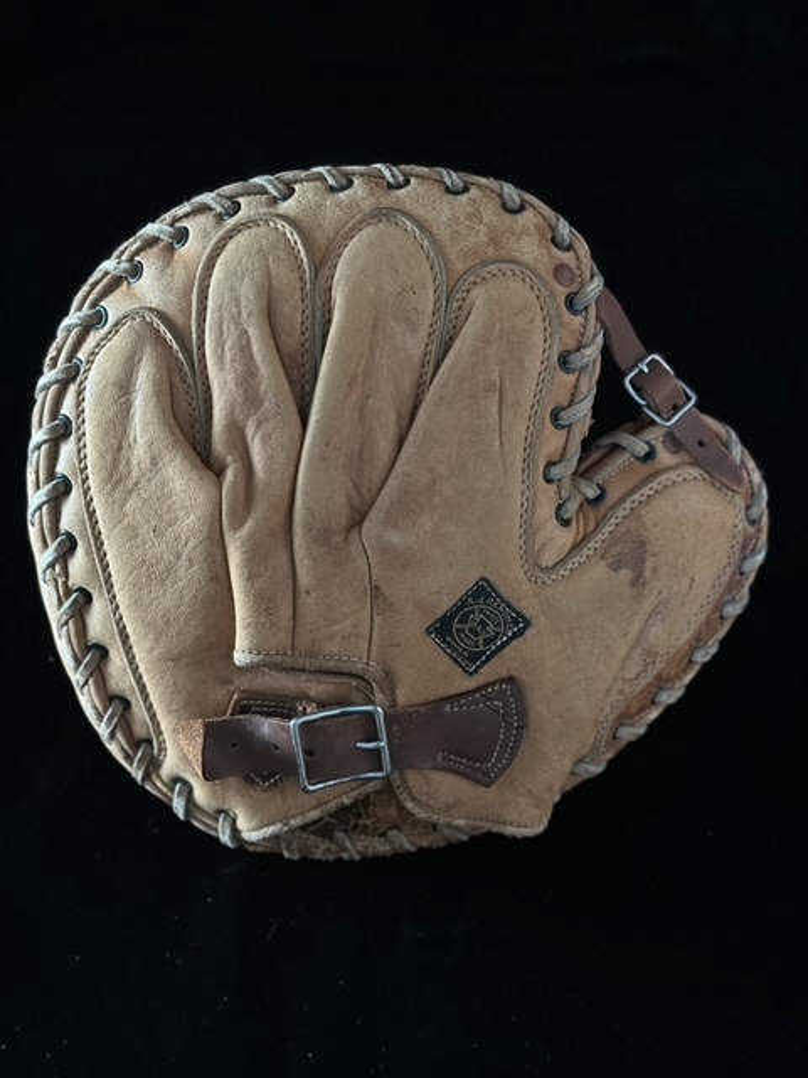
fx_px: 1494
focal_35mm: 48
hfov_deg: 30.3
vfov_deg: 39.7
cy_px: 539
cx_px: 404
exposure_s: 1/40
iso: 640
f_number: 1.78
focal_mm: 6.86
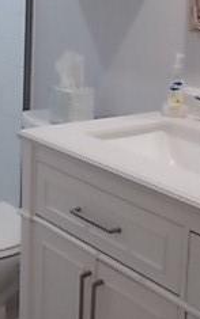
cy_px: 87
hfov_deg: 17.2
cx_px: 35
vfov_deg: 27.2
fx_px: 654
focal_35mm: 75
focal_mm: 4.6
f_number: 3.2
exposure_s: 1/25
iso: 125
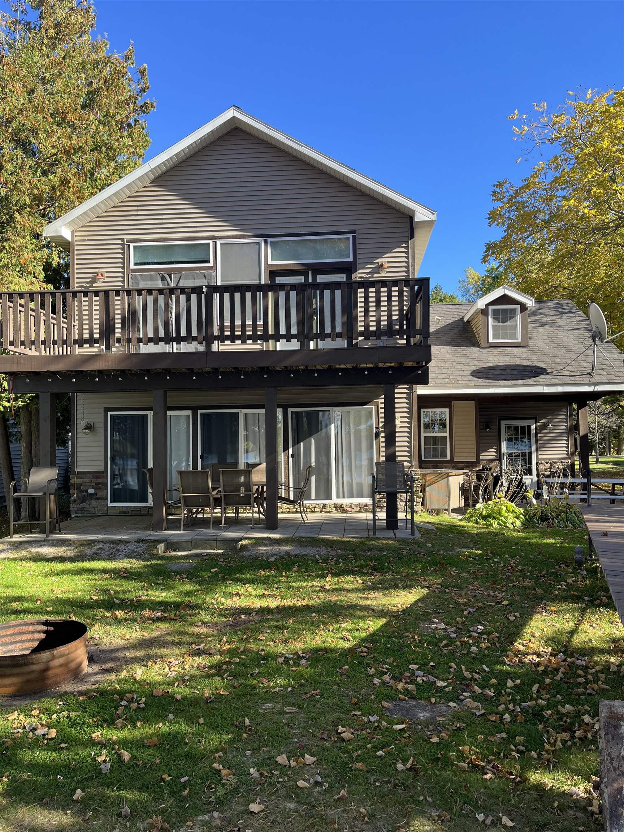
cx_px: 312
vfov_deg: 67.3
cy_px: 416
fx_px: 625
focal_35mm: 26
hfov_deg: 53.1
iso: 50
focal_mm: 5.1
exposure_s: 1/718
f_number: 1.6
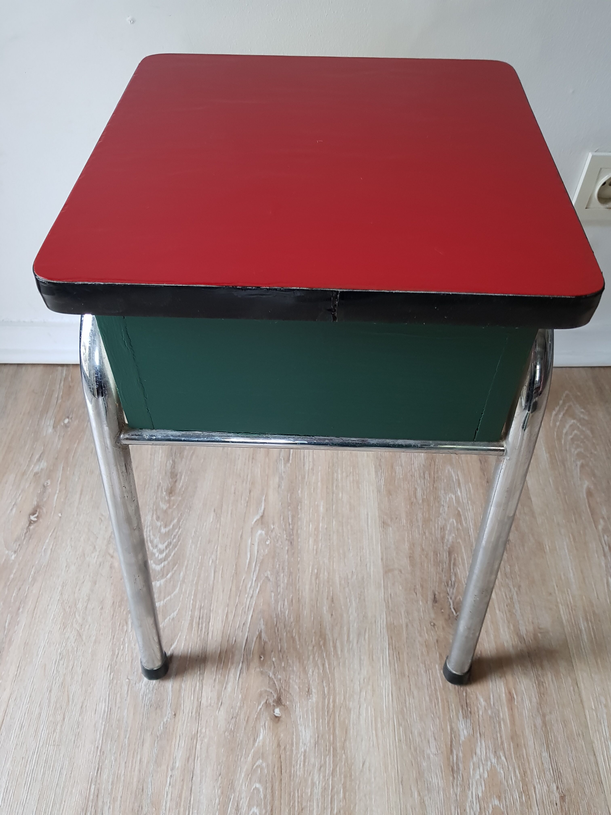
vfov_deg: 67.3
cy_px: 408
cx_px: 306
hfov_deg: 53.1
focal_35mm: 26
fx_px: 612
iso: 200
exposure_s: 1/30
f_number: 1.7
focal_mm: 4.2
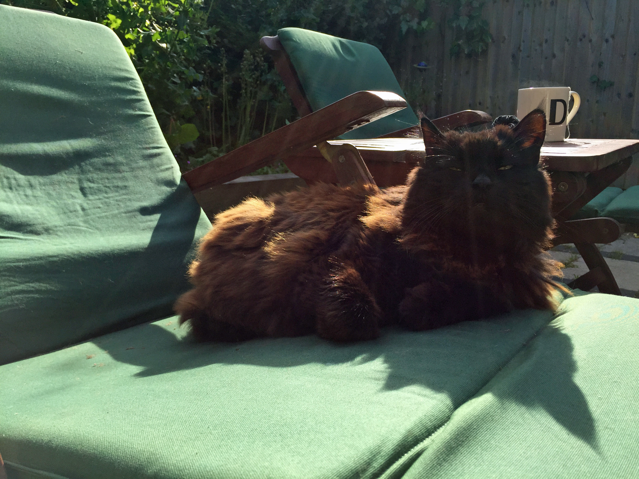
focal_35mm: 29
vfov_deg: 48.2
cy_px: 240
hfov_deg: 61.7
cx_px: 320
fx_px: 535
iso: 32
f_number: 2.2
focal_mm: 4.15
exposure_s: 1/1163
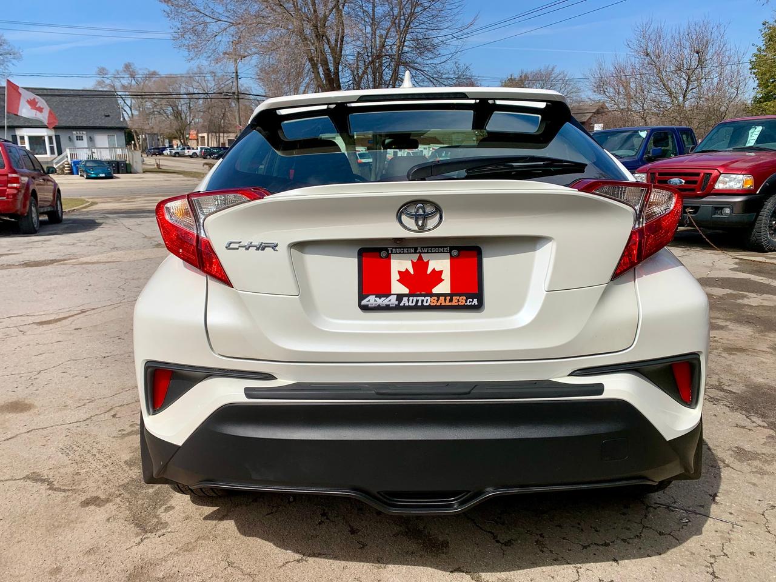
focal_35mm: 26
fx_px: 583
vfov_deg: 53.1
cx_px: 388
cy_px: 291
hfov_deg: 67.3
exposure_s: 1/3937
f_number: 1.8
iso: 25
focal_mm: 4.25
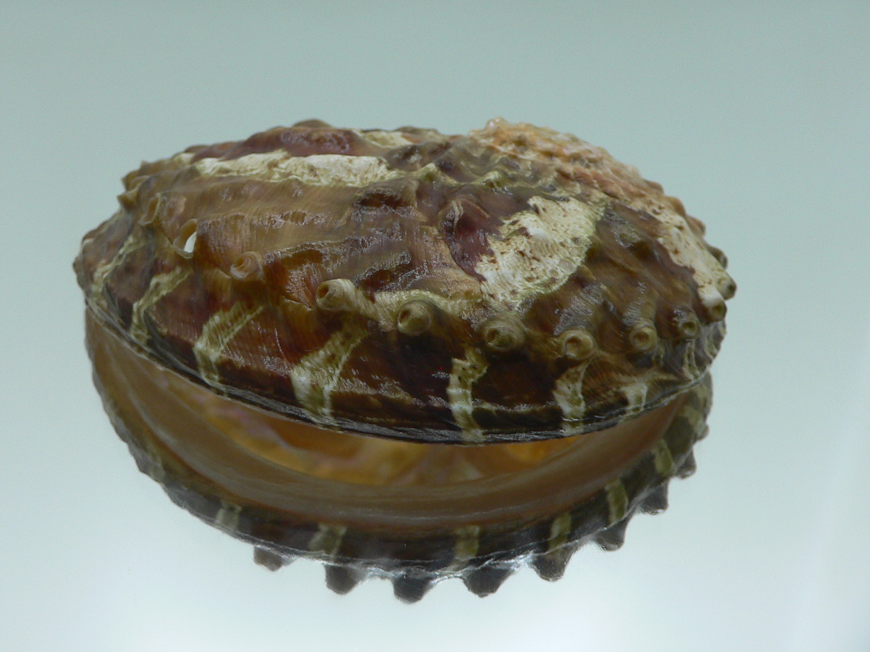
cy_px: 293
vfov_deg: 35.1
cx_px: 384
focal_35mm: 41
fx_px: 1031
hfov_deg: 45.7
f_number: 2.8
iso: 80
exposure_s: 1/60
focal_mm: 4.6
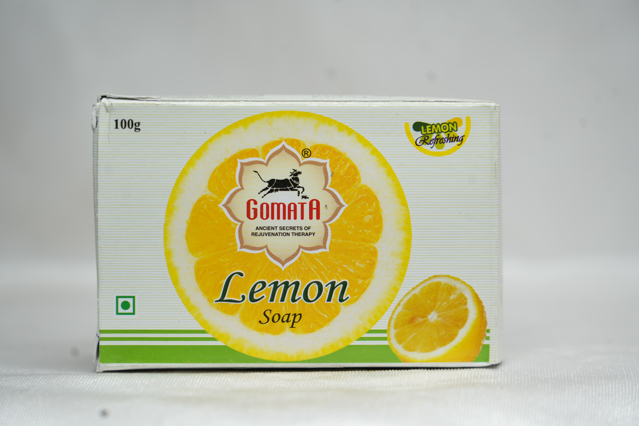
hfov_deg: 19.5
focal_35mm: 105
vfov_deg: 13.0
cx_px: 320
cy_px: 213
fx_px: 1864
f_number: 5.6
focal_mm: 105
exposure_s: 1/60
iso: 250
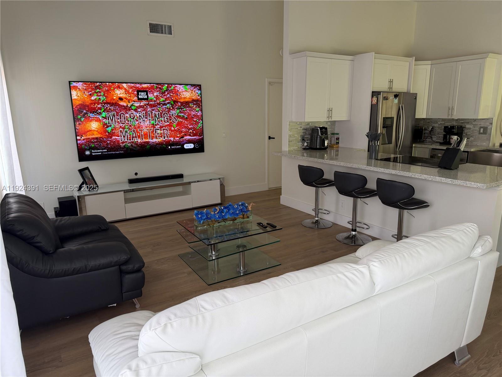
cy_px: 188
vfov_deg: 56.8
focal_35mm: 24
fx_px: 348
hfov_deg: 71.6
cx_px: 251
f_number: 1.78
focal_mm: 6.76
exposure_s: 1/121
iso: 125
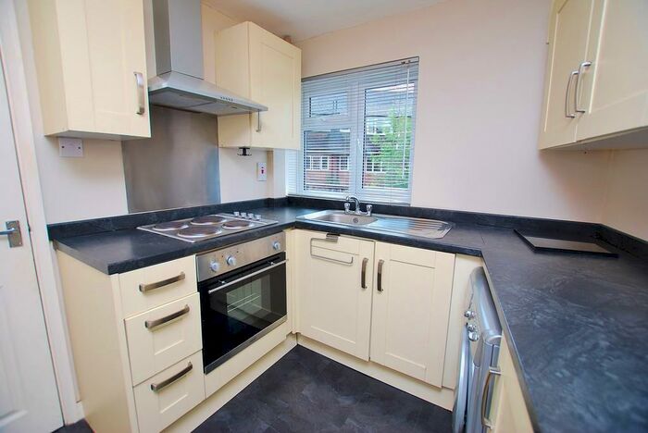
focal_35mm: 15
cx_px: 324
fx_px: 270
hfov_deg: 100.3
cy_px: 216
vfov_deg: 77.4
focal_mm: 10
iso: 100
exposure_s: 1/40
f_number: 3.5
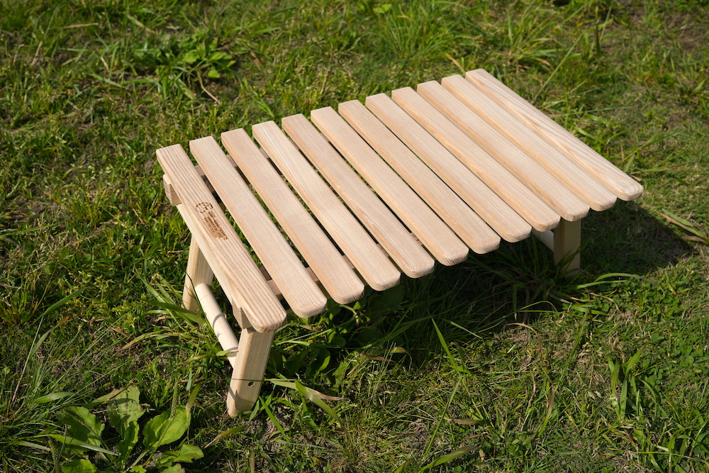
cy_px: 236
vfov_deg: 35.3
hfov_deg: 51.0
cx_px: 354
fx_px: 743
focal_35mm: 38
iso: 160
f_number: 8
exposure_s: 1/640
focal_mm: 37.7
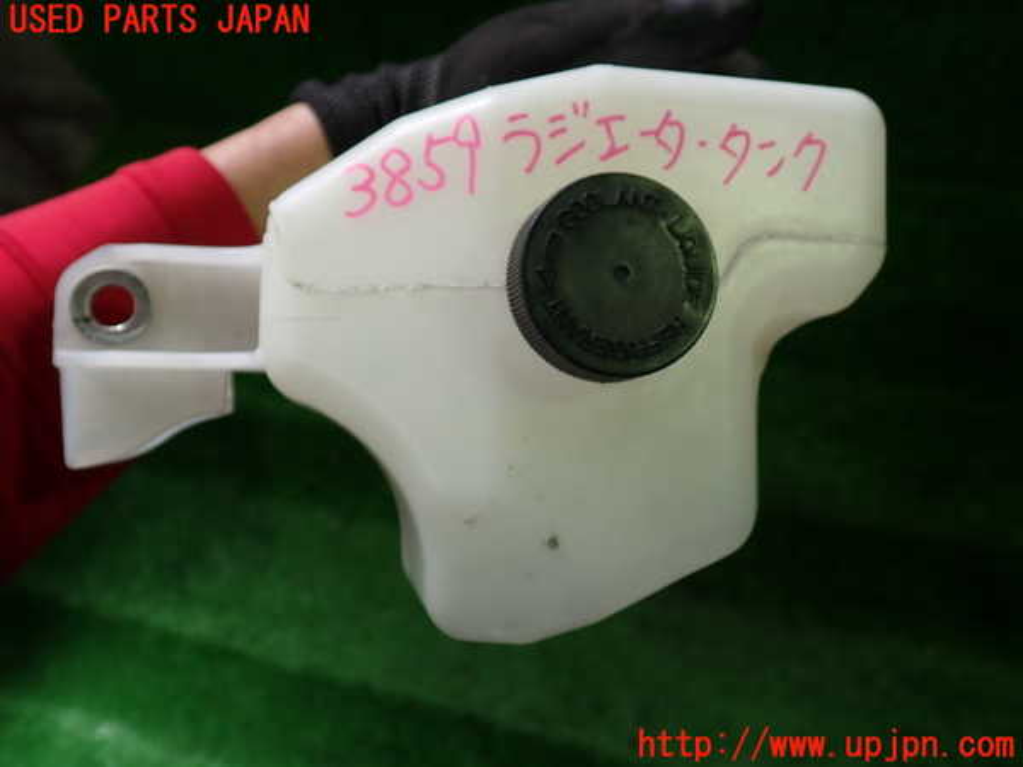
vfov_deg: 46.8
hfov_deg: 60.0
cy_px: 384
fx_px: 887
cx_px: 512
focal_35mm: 30
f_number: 2.3
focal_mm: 5.4
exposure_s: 1/60
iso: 125
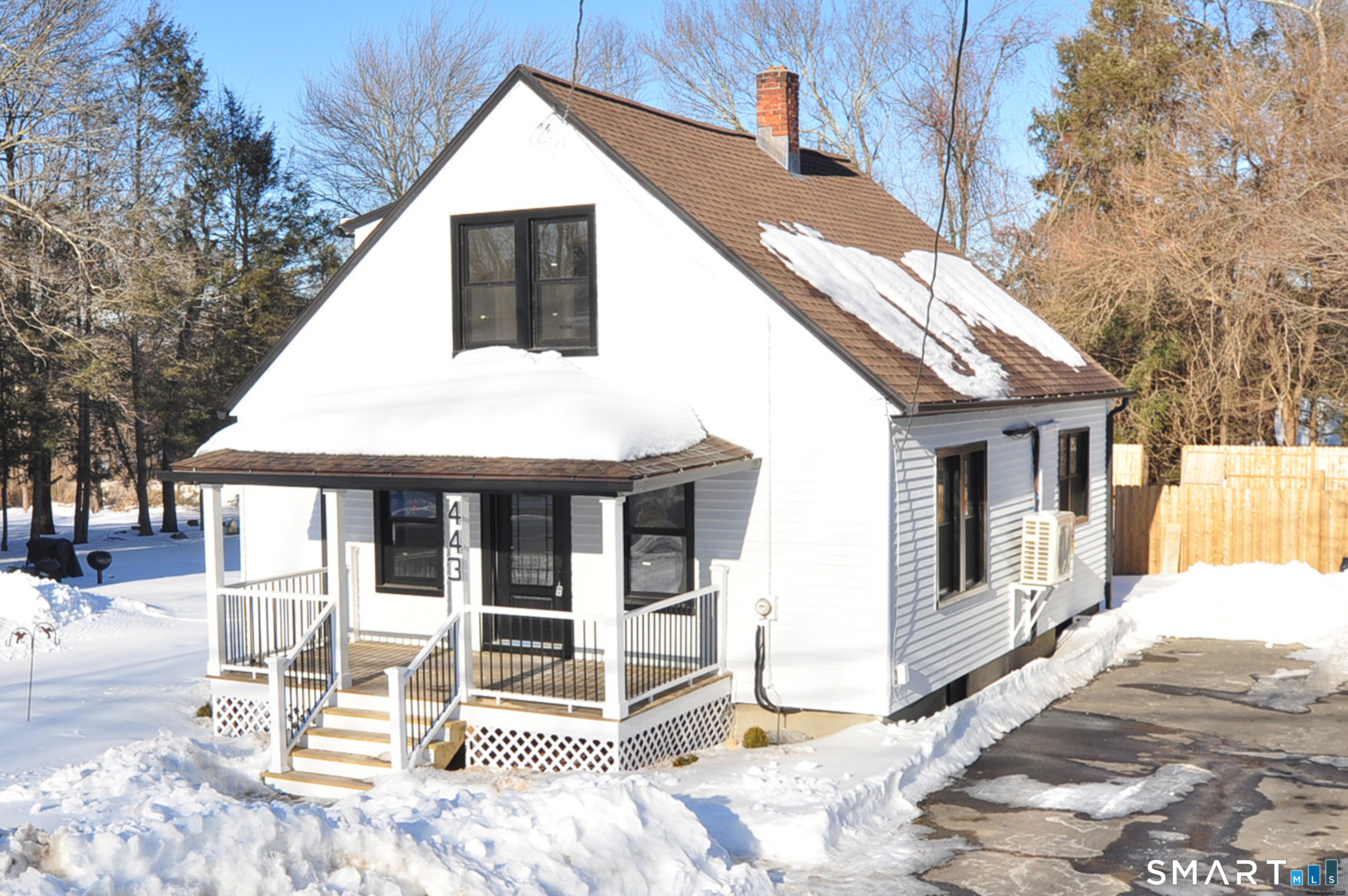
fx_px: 1122
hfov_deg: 62.0
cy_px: 448
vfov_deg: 43.5
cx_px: 674
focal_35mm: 30
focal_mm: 20
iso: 200
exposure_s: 1/320
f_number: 8
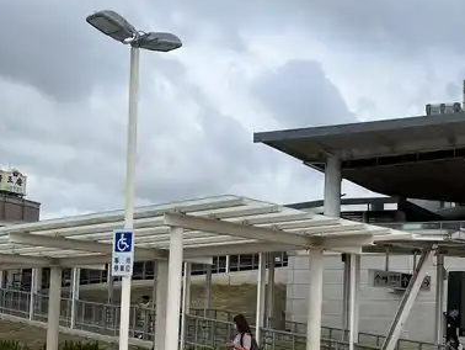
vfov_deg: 26.1
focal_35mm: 55
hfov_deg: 32.4
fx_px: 739
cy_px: 286
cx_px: 453
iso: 50
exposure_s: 1/3623
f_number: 1.6
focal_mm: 5.1
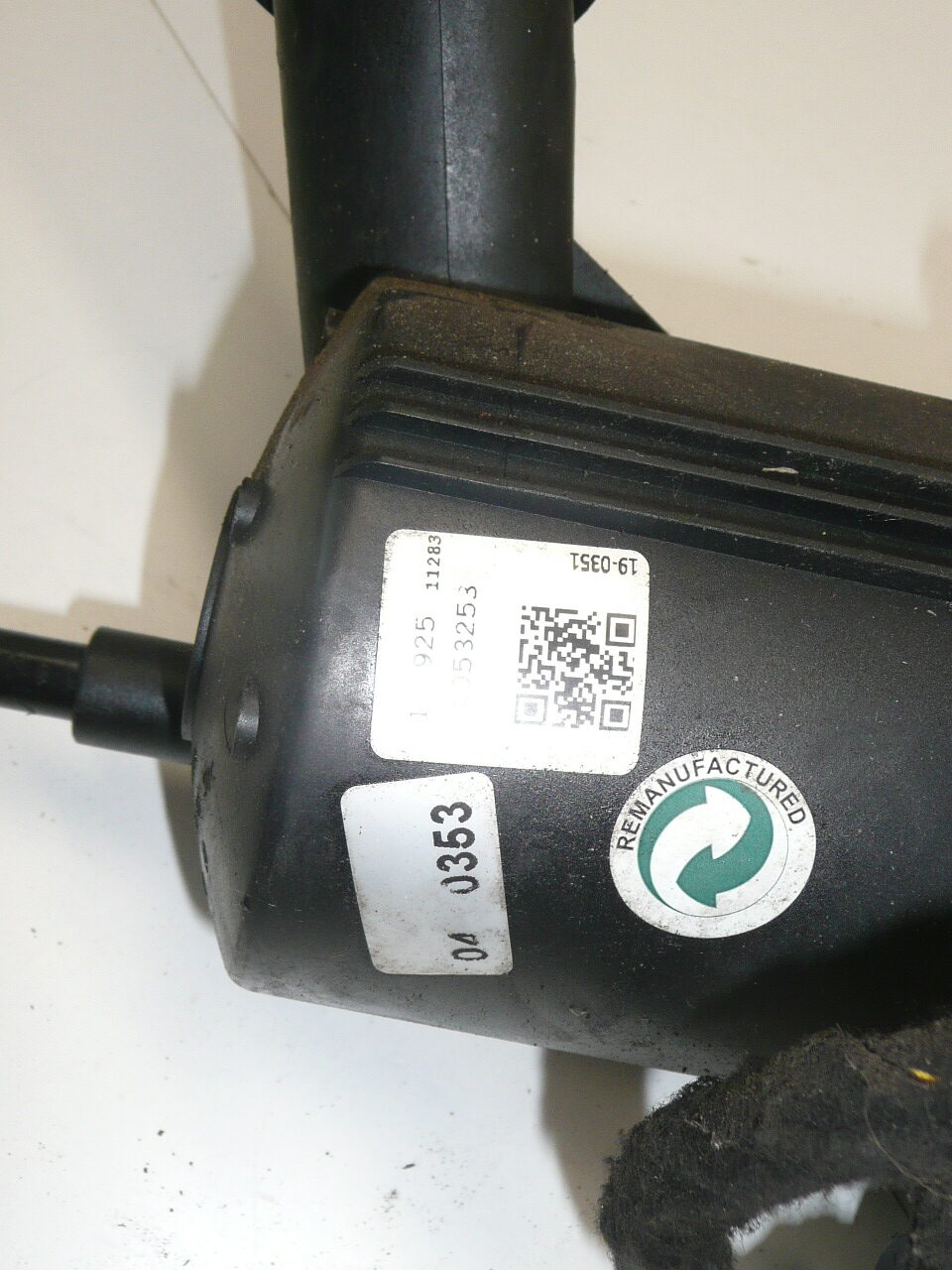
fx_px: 1320
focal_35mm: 36
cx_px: 476
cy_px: 635
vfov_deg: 51.4
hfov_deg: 39.7
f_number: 3.3
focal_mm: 4.6
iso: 100
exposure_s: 1/80
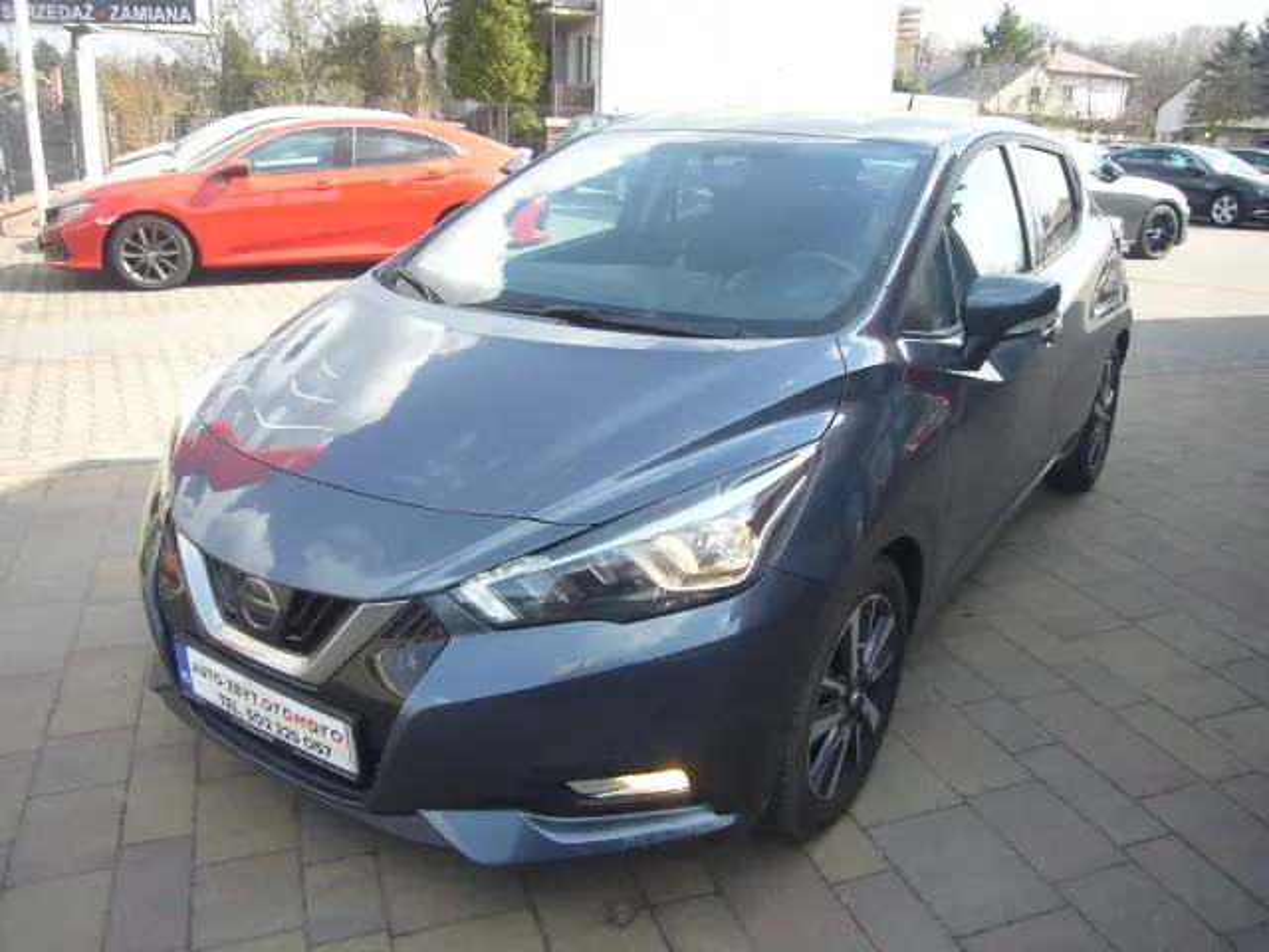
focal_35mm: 28
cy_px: 476
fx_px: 1026
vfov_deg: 49.7
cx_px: 634
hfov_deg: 63.4
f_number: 2.8
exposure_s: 1/200
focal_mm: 4.6
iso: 80
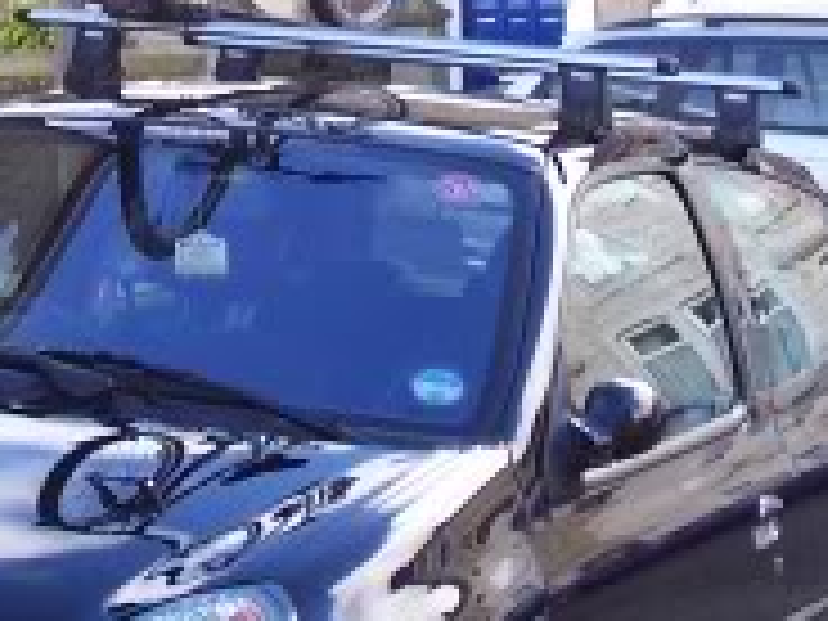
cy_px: 117
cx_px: 207
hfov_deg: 11.9
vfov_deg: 8.9
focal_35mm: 166
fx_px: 3971
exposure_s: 1/125
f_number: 3.4
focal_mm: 8.6
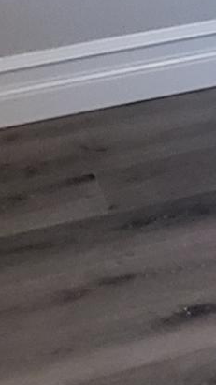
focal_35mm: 207
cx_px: 1132
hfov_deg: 4.7
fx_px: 2109
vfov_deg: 9.2
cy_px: -576
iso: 250
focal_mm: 4.3
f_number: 2.4
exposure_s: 1/60
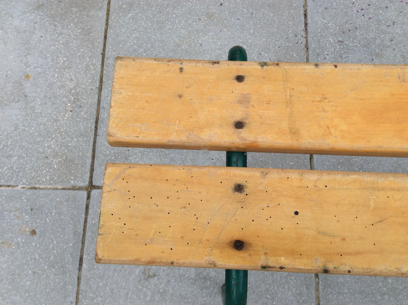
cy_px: 152
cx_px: 204
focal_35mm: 32
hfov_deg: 56.9
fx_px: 377
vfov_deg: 44.1
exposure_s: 1/367
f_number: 2.4
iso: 32
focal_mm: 3.3
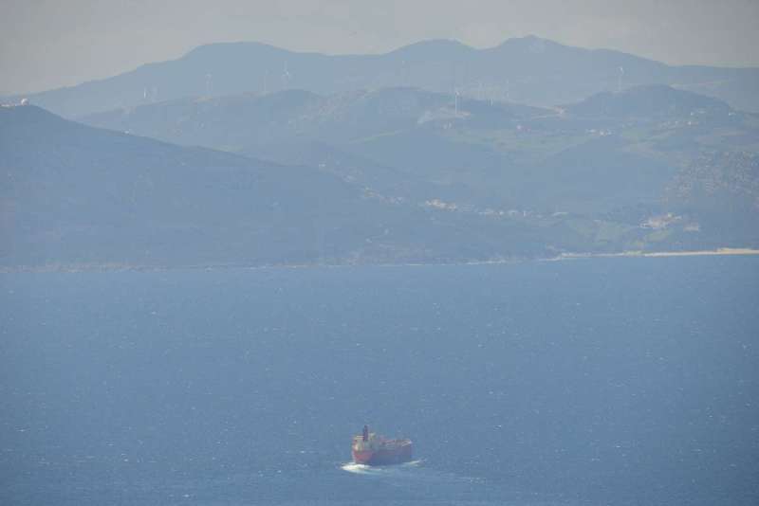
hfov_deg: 3.4
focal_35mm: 600
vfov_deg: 2.3
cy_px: 253
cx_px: 380
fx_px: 12654
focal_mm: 600
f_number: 16
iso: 1000
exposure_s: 1/1000
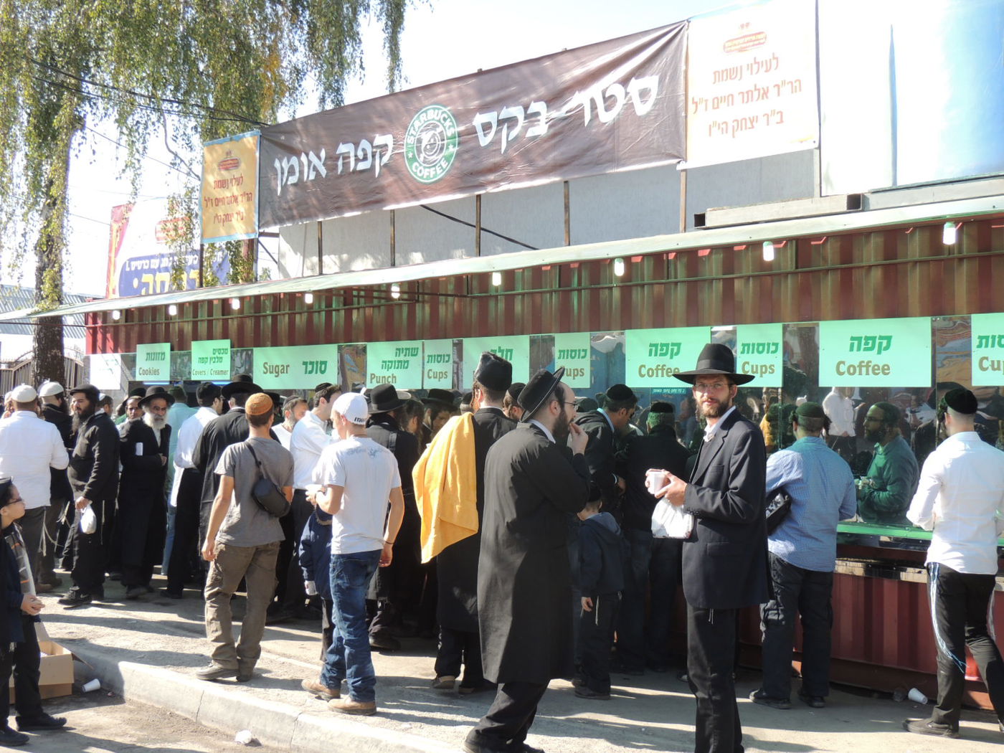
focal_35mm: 40
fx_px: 1160
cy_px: 376
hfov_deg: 46.8
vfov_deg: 36.0
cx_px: 502
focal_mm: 7.1
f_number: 3.3
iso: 100
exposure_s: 1/320
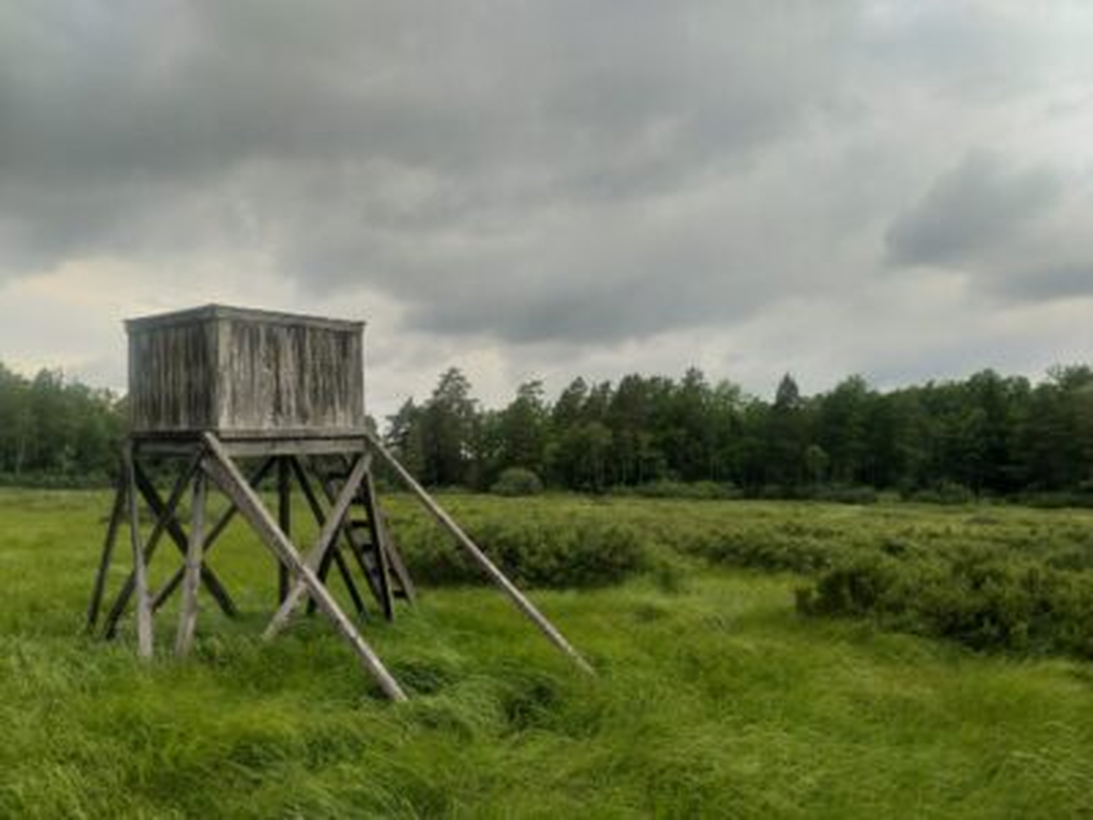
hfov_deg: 67.3
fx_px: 821
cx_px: 546
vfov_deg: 53.1
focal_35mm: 26
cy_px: 410
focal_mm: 3.93
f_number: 1.7
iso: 40
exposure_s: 1/600
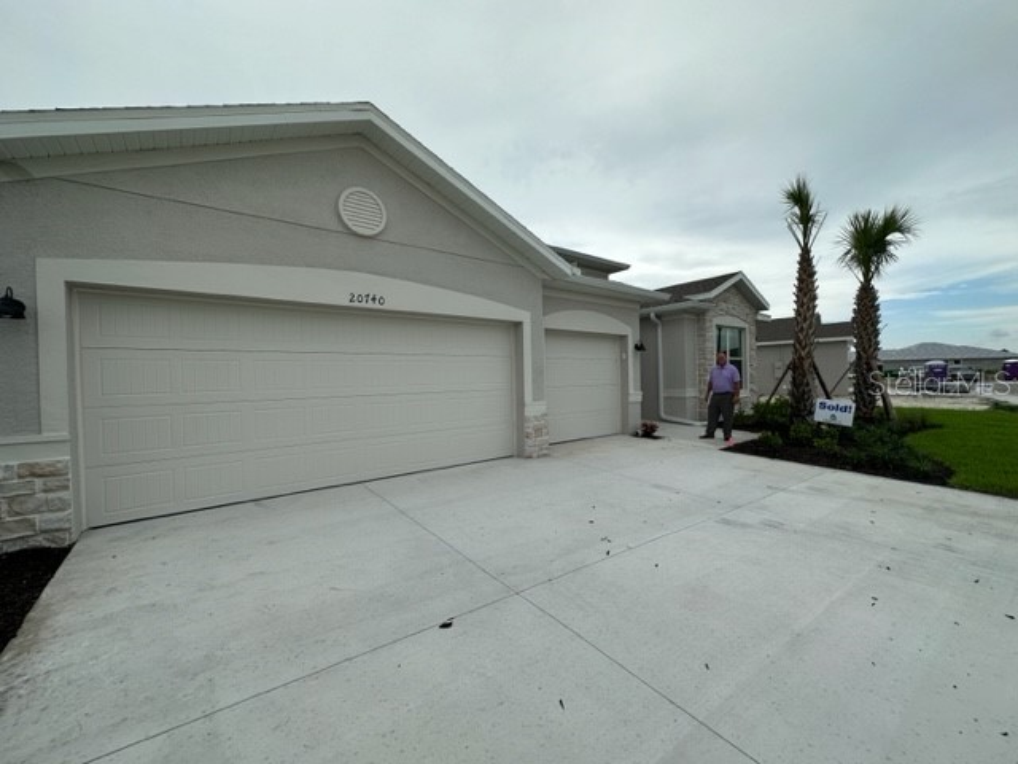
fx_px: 412
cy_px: 382
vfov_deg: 85.7
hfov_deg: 102.1
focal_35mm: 14
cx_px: 509
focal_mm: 2.22
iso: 50
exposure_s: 1/2092
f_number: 2.2
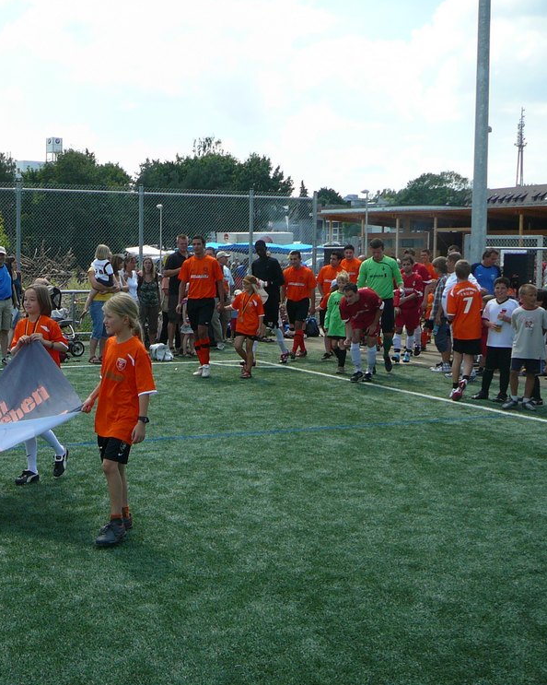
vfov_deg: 40.3
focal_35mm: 46
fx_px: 931
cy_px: 343
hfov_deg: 31.6
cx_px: 88
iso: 80
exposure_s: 1/800
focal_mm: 5.2
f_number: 2.8
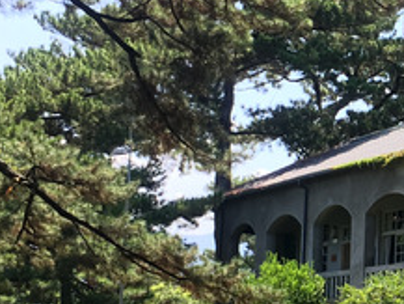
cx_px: 512
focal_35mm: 107
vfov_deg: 13.8
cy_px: 164
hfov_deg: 17.3
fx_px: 1249
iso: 25
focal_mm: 4.15
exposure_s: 1/442
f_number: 2.2
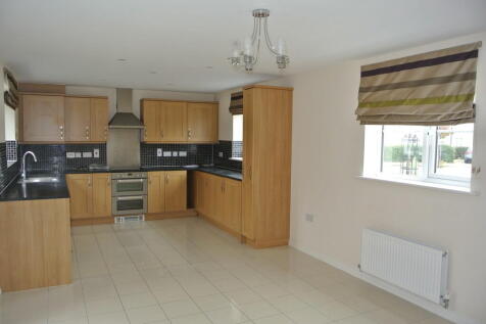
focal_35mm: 27
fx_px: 364
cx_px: 243
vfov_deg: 47.9
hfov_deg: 67.4
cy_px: 162
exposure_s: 1/60
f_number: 3.5
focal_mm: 10
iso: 450
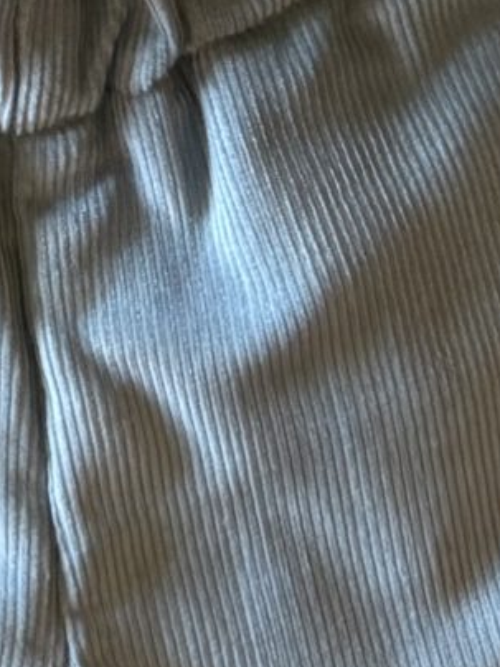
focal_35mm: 152
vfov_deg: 11.1
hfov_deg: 9.5
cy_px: -877
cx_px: -267
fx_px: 2927
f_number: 1.78
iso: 200
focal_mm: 6.76
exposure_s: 1/78
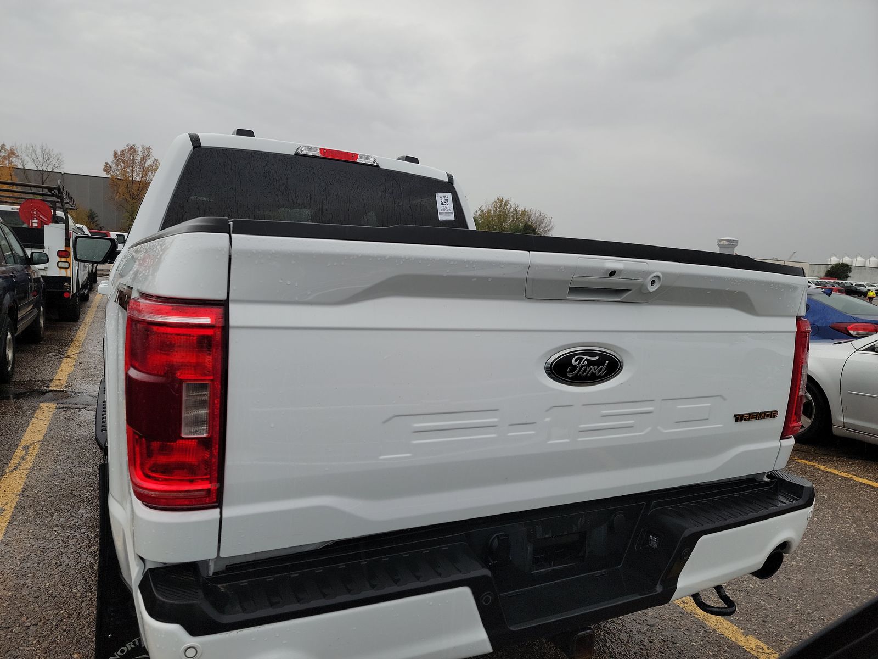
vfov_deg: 56.8
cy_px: 330
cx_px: 439
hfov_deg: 71.6
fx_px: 609
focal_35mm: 24
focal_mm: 6.7
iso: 50
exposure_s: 1/162
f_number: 1.8
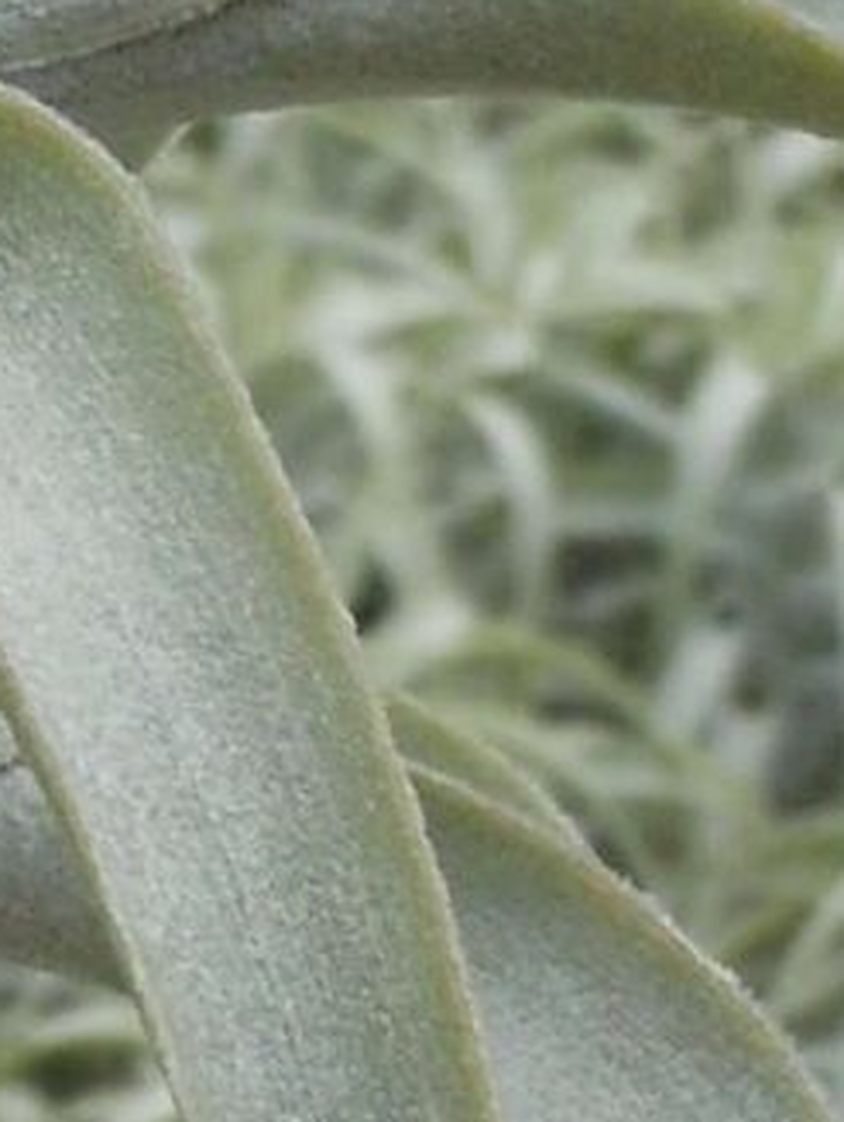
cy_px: 1915
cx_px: -1064
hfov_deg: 5.6
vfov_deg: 7.5
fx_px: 8371
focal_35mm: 258
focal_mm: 5.9
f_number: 4
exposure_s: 1/250
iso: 80
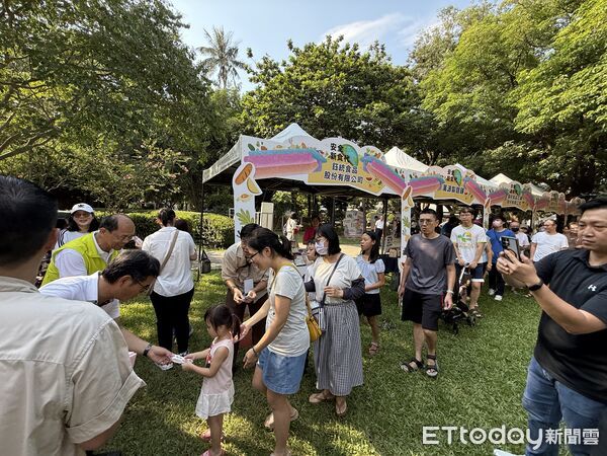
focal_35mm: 14
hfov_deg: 102.1
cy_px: 228
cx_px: 304
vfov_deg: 85.7
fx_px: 245
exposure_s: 1/342
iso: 64
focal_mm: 2.22
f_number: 2.2
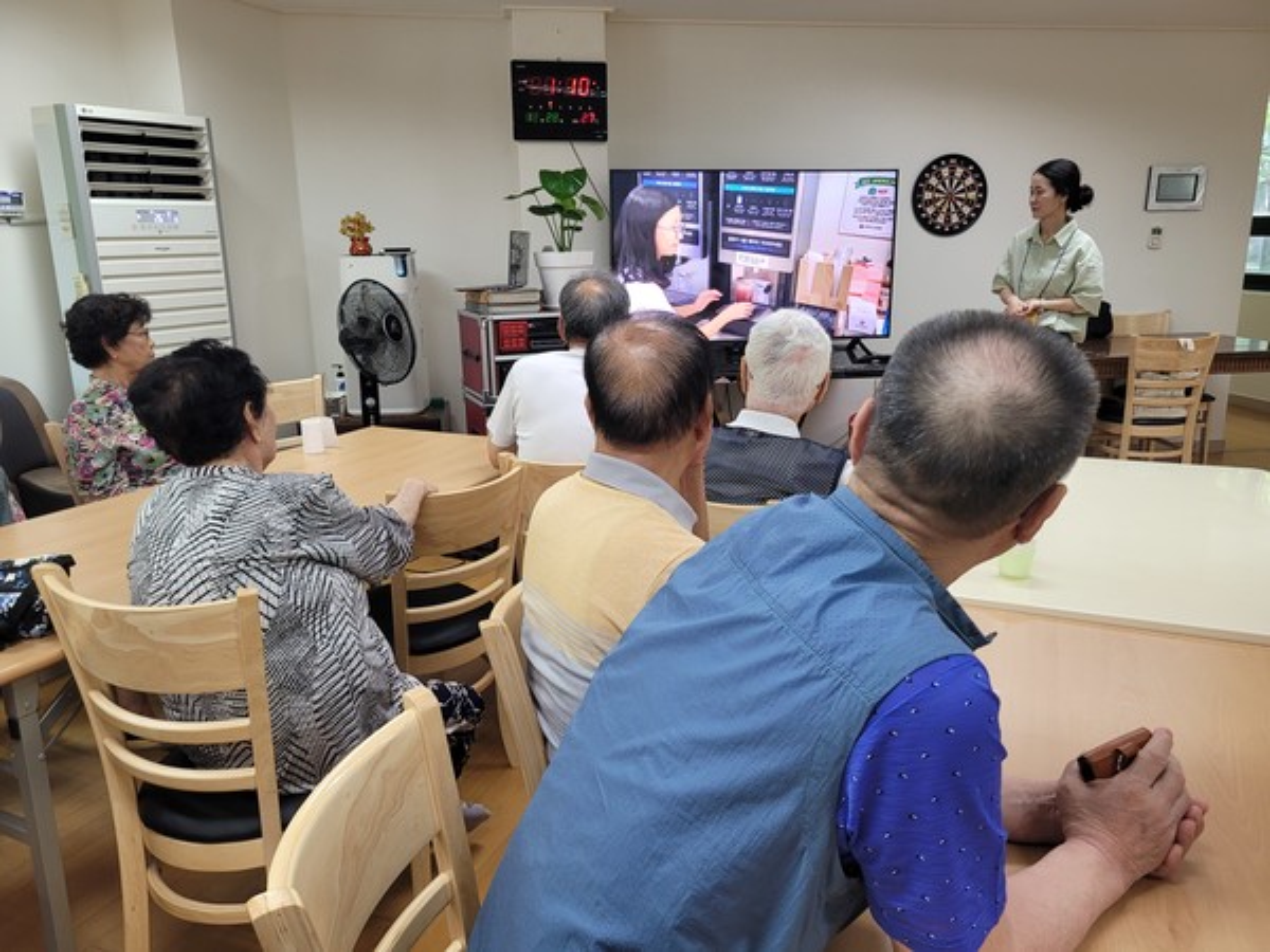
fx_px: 954
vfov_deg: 53.1
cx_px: 635
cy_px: 476
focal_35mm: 26
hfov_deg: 67.3
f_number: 1.8
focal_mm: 5.4
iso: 160
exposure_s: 1/120
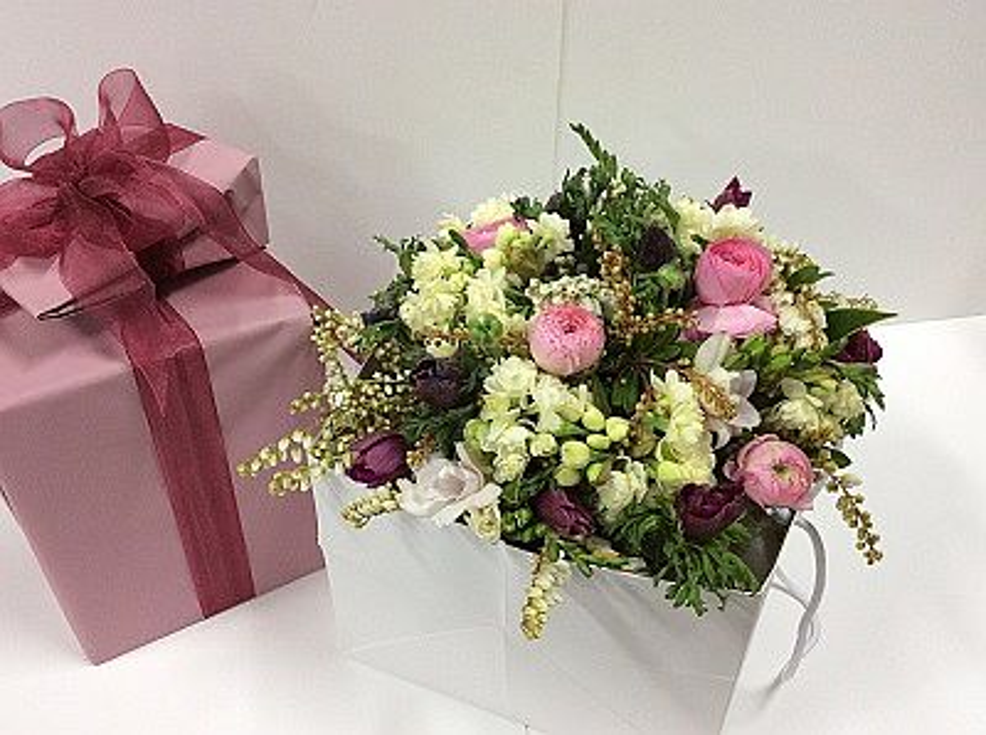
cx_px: 493
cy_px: 368
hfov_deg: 56.9
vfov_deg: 44.0
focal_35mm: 32
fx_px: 909
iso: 80
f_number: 2.4
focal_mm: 3.3
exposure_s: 1/25
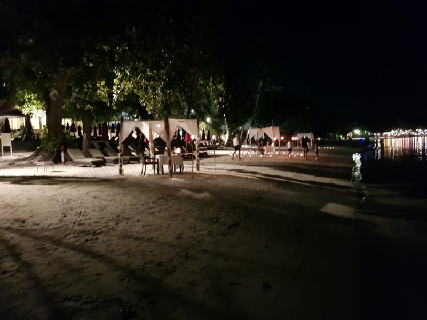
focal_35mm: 26
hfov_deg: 67.3
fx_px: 321
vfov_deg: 53.1
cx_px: 214
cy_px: 160
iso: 1250
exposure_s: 1/10
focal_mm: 4.2
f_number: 1.7
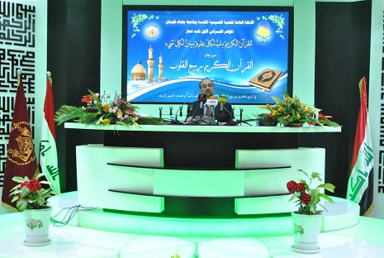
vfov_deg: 26.6
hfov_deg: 38.8
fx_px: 545
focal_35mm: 51
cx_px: 192
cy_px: 129
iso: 800
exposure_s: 1/20
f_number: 5.6
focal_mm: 34
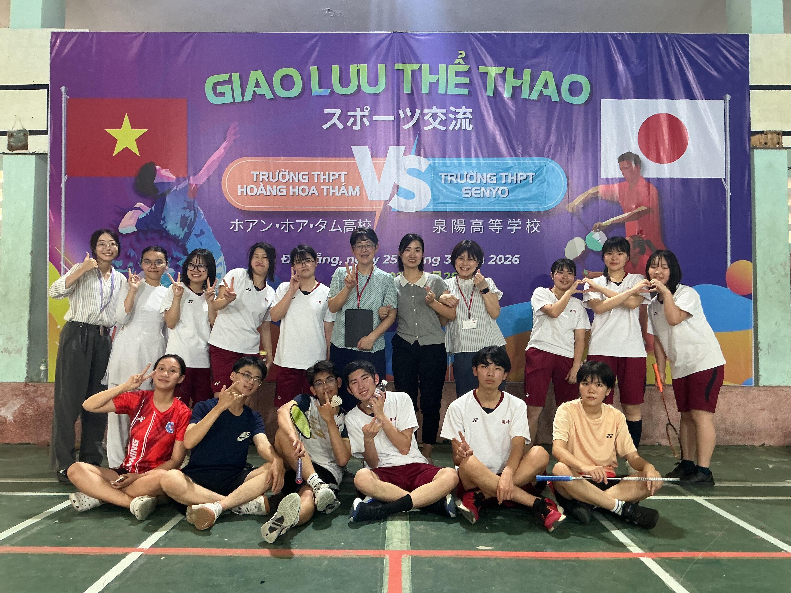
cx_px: 396
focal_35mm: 29
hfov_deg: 61.7
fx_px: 663
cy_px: 296
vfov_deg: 48.2
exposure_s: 1/60
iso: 125
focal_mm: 3
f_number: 1.8
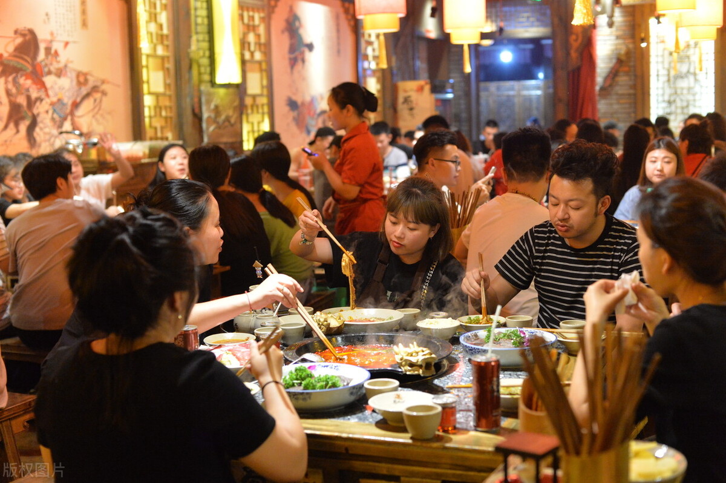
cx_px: 363
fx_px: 1007
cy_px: 242
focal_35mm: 50
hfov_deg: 39.6
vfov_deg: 26.9
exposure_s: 1/250
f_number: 3.2
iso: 5000
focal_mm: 50
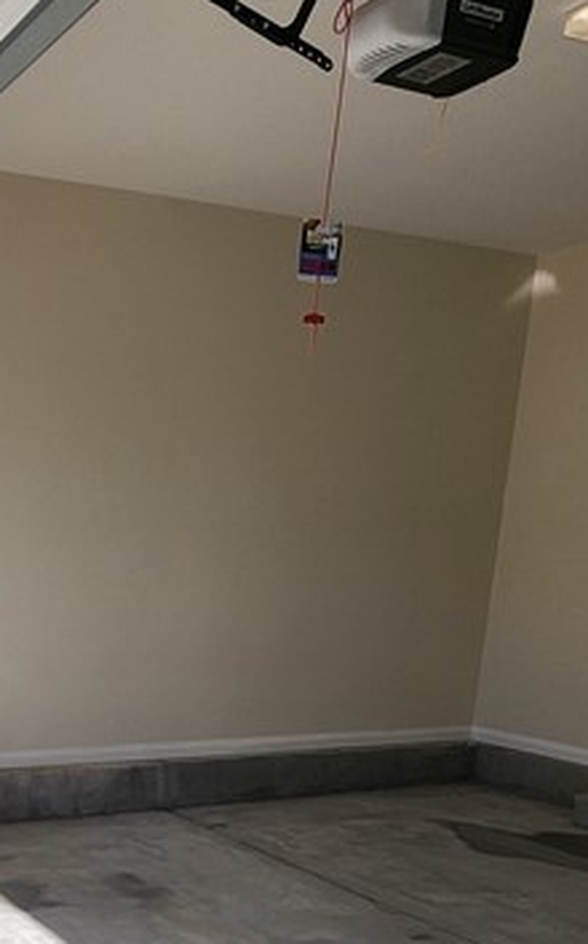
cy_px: 912
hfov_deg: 30.0
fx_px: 1028
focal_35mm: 40
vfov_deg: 43.4
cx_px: 19
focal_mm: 2.2
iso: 50
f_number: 2.2
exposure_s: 1/2066
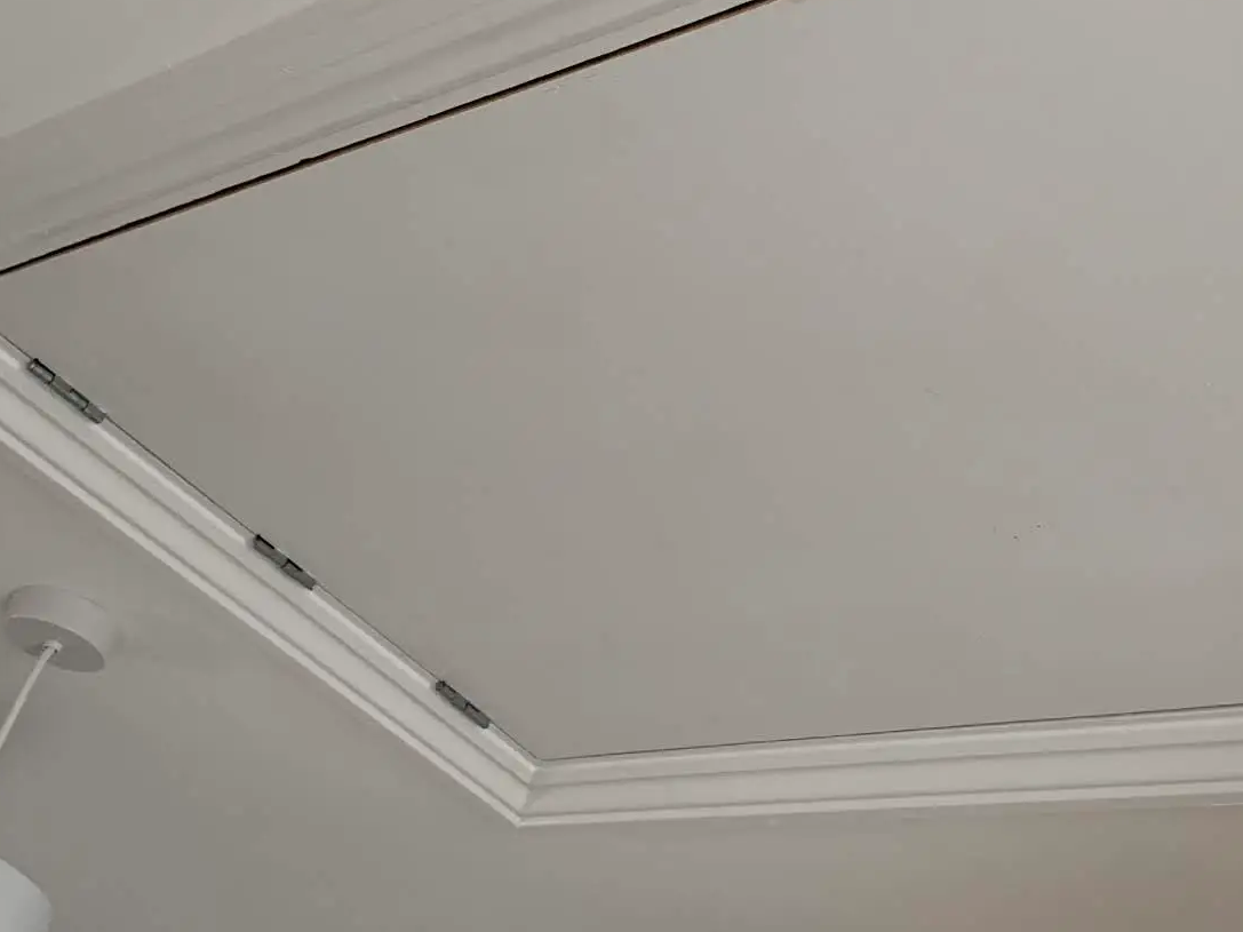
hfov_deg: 38.8
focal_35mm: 49
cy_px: 330
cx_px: 747
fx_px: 1759
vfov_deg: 29.5
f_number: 1.8
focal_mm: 4.25
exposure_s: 1/60
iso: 100
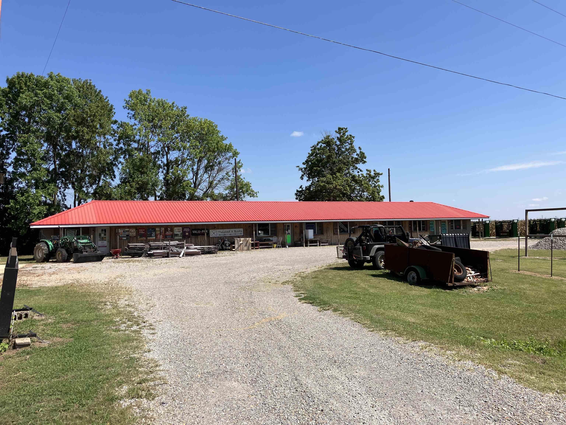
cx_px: 283
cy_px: 212
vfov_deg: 49.7
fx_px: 458
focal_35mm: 28
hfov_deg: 63.4
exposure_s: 1/2433
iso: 32
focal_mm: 3.99
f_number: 1.8
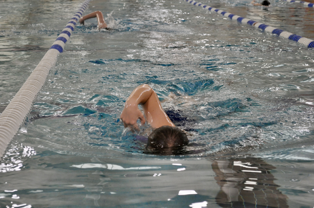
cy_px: 104
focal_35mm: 82
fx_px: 719
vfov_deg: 16.5
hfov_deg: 24.6
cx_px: 157
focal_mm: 55
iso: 1600
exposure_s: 1/80
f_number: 5.6
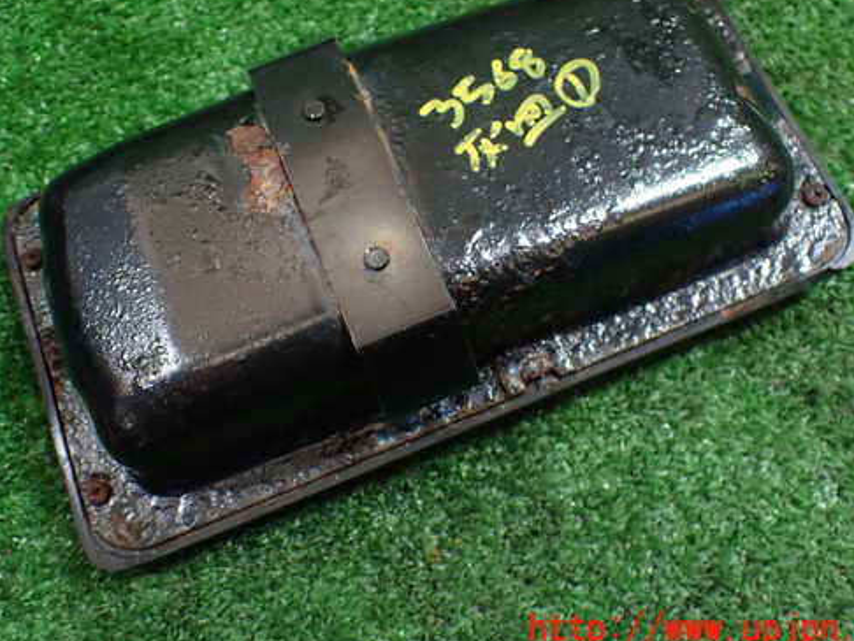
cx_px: 399
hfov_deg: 50.1
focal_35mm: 37
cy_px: 256
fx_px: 913
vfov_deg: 38.5
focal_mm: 5.4
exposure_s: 1/100
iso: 800
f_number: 2.3
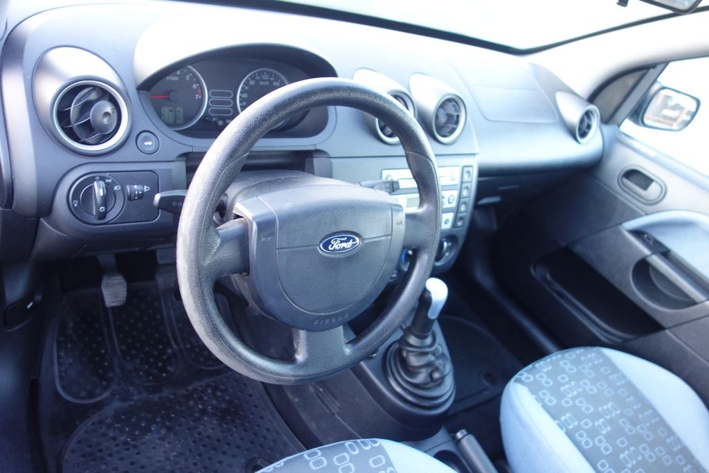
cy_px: 236
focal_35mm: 28
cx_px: 354
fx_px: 551
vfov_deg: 46.4
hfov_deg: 65.5
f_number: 1.8
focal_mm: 10.4
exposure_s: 1/30
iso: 400
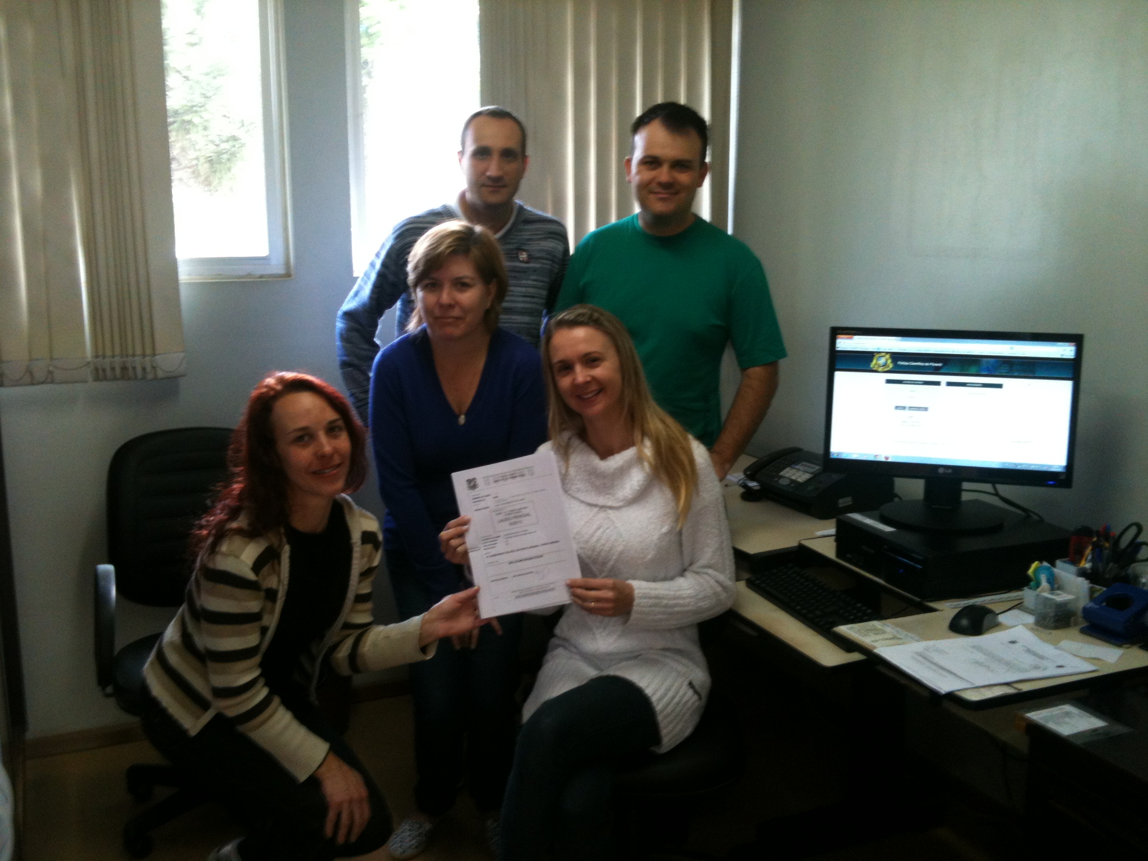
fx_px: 1161
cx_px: 574
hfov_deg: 52.6
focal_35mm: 35
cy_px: 430
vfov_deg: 40.7
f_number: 2.8
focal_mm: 3.85
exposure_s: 1/15
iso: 80
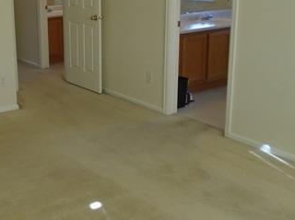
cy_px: 80
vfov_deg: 27.8
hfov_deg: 35.6
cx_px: 55
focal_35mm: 52
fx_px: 442
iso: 160
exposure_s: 1/250
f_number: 3.2
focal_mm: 4.6
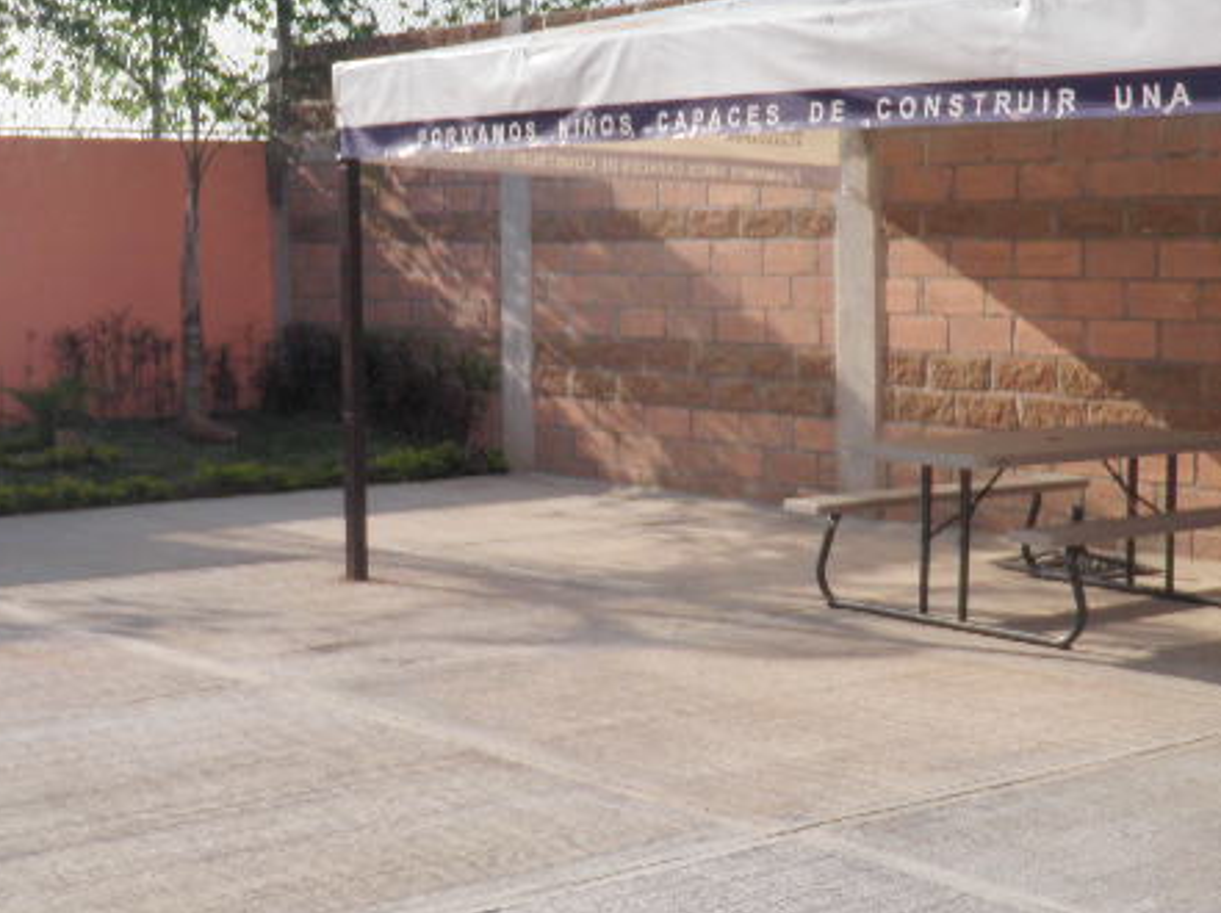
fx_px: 2150
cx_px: 487
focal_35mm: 61
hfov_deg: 31.6
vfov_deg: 24.0
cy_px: 387
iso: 50
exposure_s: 1/125
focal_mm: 7.57
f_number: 6.3
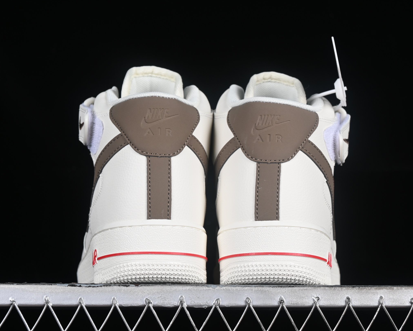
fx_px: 1186
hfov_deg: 19.8
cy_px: 170
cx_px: 215
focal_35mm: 97
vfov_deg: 15.9
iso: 160
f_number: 8
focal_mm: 50
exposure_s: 1/100
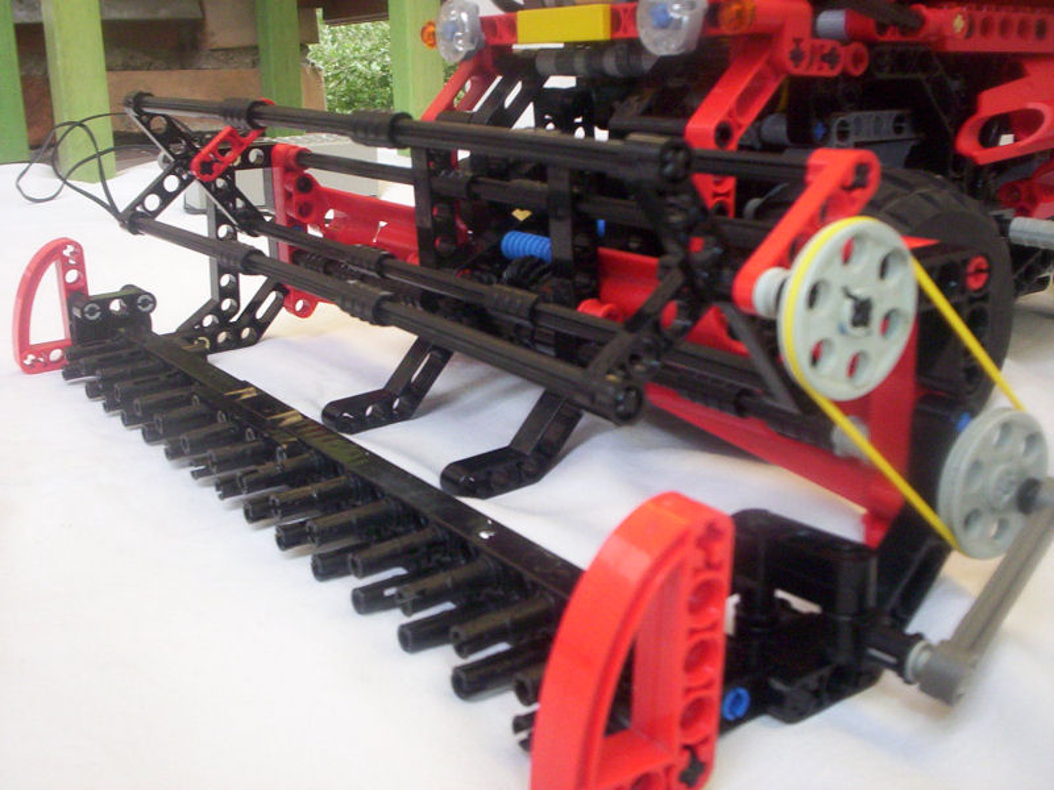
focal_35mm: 38
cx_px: 527
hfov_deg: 49.0
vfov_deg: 37.7
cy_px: 395
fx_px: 1157
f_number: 4.5
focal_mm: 4.99
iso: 140
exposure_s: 1/79.1
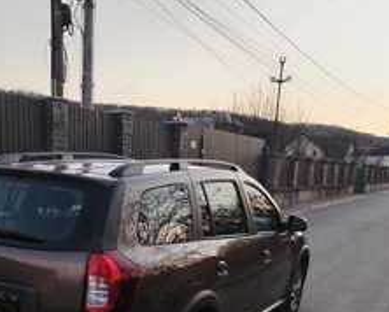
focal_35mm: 51
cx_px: 142
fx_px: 588
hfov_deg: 36.4
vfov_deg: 28.4
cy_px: 289
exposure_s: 1/60
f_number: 1.8
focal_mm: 4.75
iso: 107
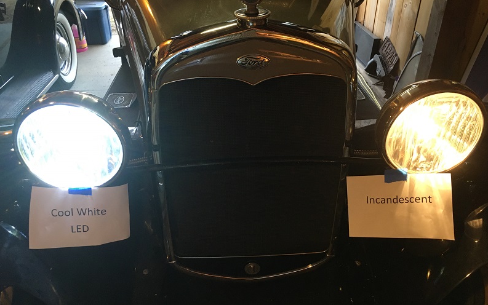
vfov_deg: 40.6
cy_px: 143
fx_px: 412
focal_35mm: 31
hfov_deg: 61.2
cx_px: 246
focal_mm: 4.15
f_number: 2.2
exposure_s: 1/30
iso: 125
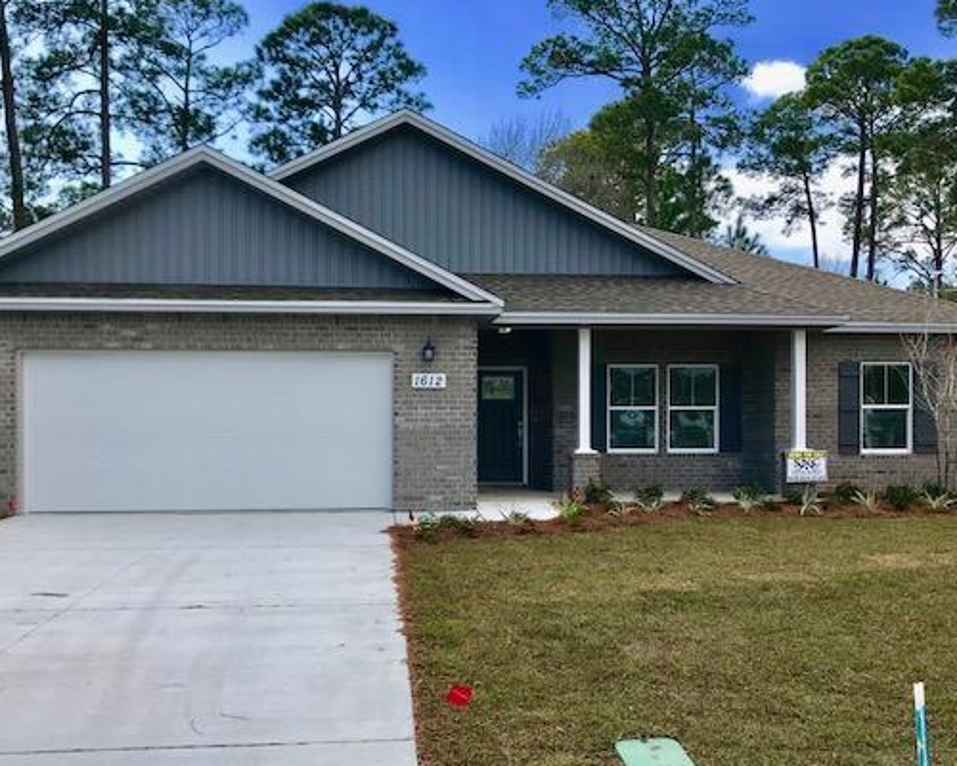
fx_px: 991
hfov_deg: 51.5
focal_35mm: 35
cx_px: 467
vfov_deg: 42.1
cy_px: 440
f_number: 1.8
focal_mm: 3.99
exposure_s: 1/1520
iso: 20
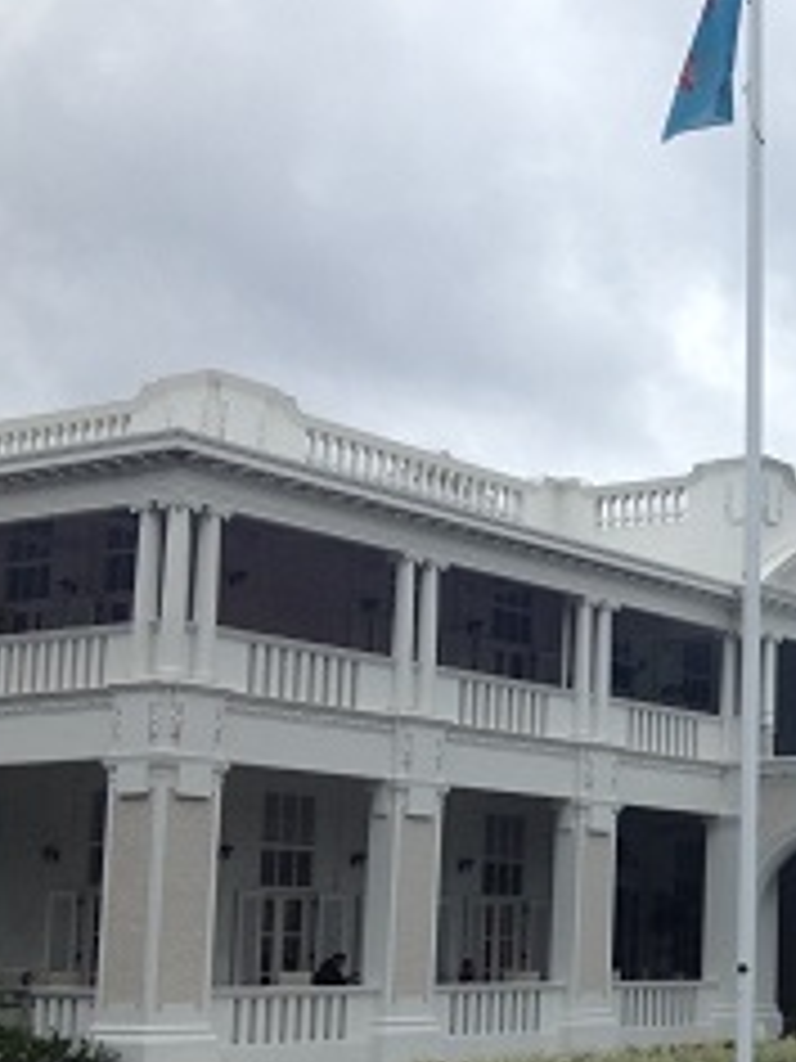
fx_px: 2269
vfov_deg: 26.2
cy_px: 695
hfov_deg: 18.6
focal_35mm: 74
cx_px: 1007
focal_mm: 4.28
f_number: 2.4
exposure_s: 1/1151
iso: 50
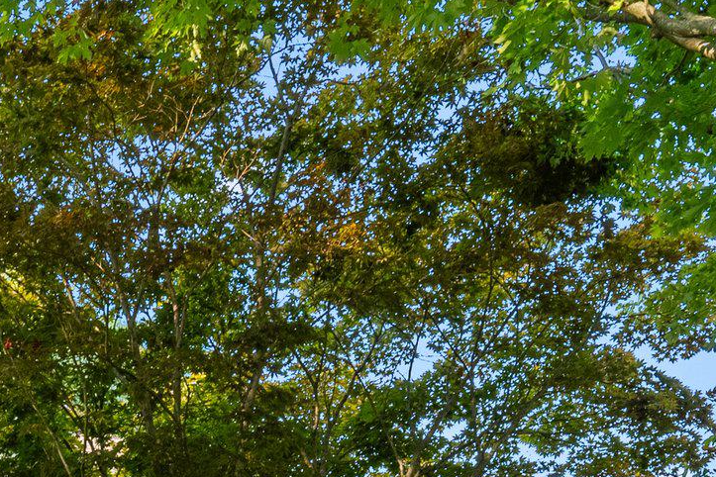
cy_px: 625
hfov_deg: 26.4
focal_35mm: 68
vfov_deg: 18.6
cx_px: -146
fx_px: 1352
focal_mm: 24
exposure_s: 1/60
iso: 800
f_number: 11
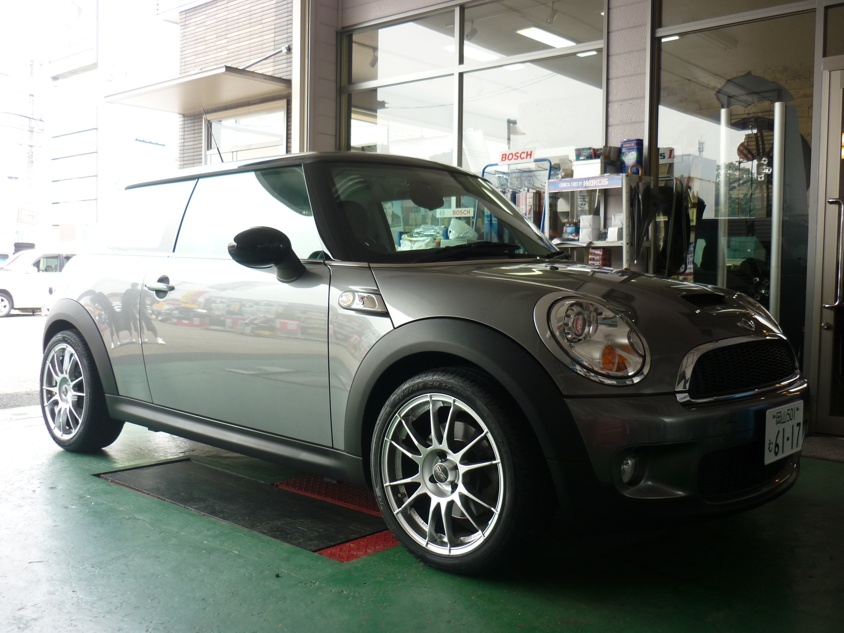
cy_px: 316
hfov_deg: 55.4
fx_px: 805
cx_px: 422
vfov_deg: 42.9
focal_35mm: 33
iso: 80
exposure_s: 1/125
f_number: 2.8
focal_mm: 5.5
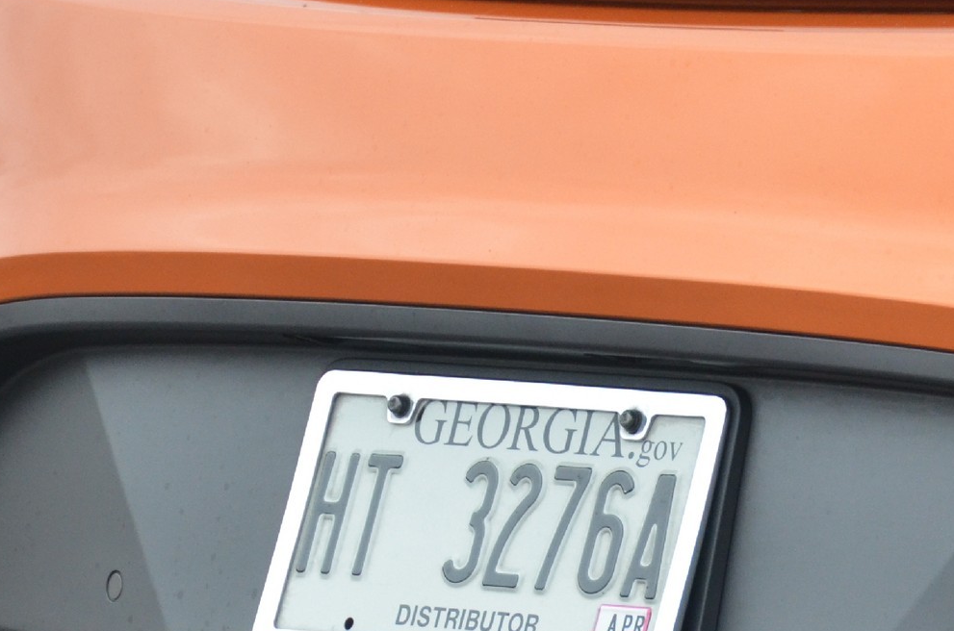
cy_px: 680
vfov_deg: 1.8
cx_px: 775
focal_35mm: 757
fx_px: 20015
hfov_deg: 2.7
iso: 1400
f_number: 5.6
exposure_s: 1/500
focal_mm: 200
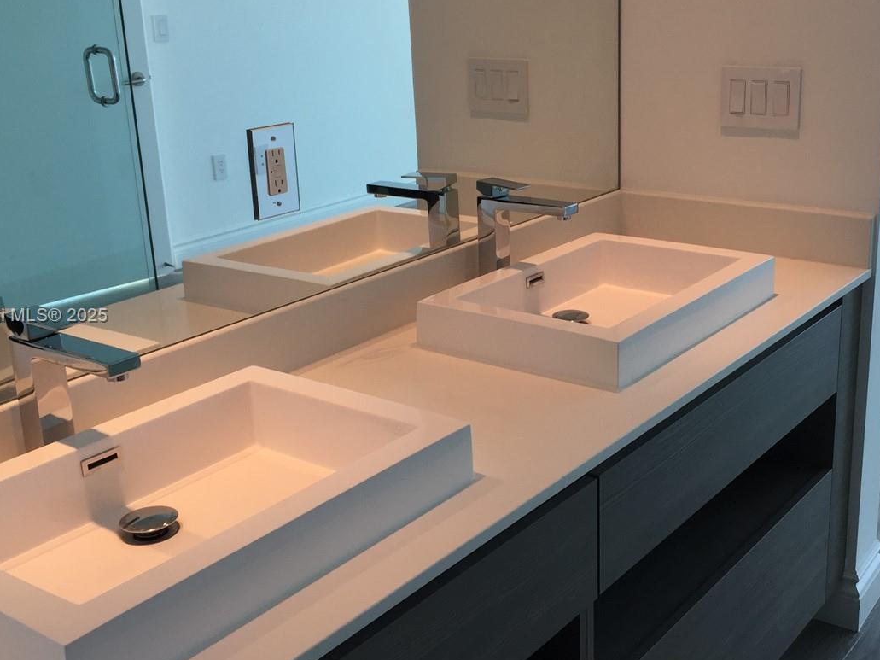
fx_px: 1144
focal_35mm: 45
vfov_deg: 32.2
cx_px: 517
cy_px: 317
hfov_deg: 41.9
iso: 40
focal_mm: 4.15
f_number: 2.2
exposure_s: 1/120
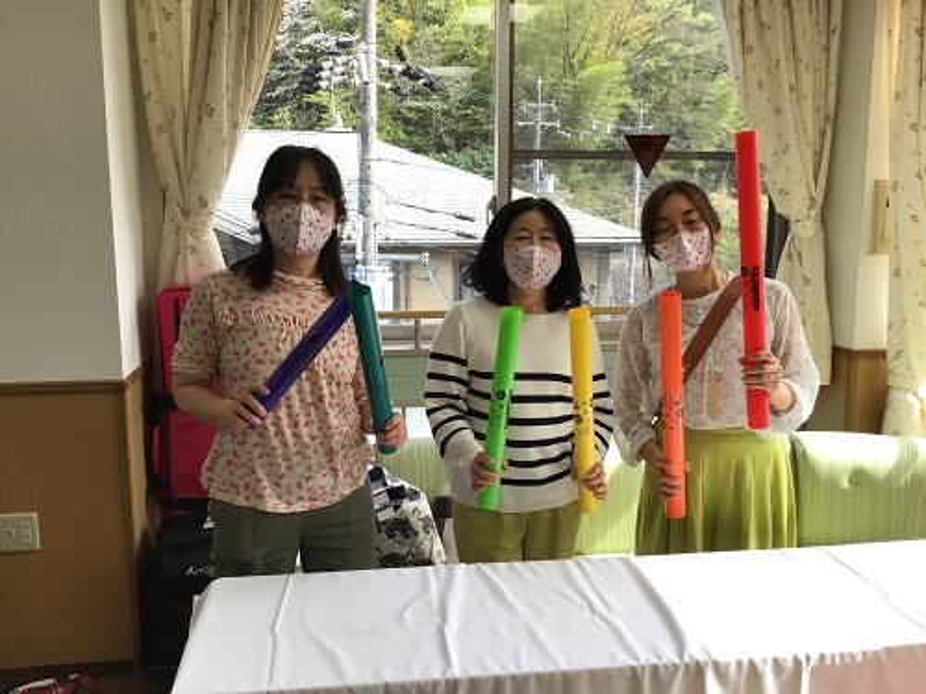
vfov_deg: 45.4
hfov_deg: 58.4
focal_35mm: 31
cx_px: 463
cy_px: 347
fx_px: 829
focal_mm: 3.3
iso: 40
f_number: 2.4
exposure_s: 1/120
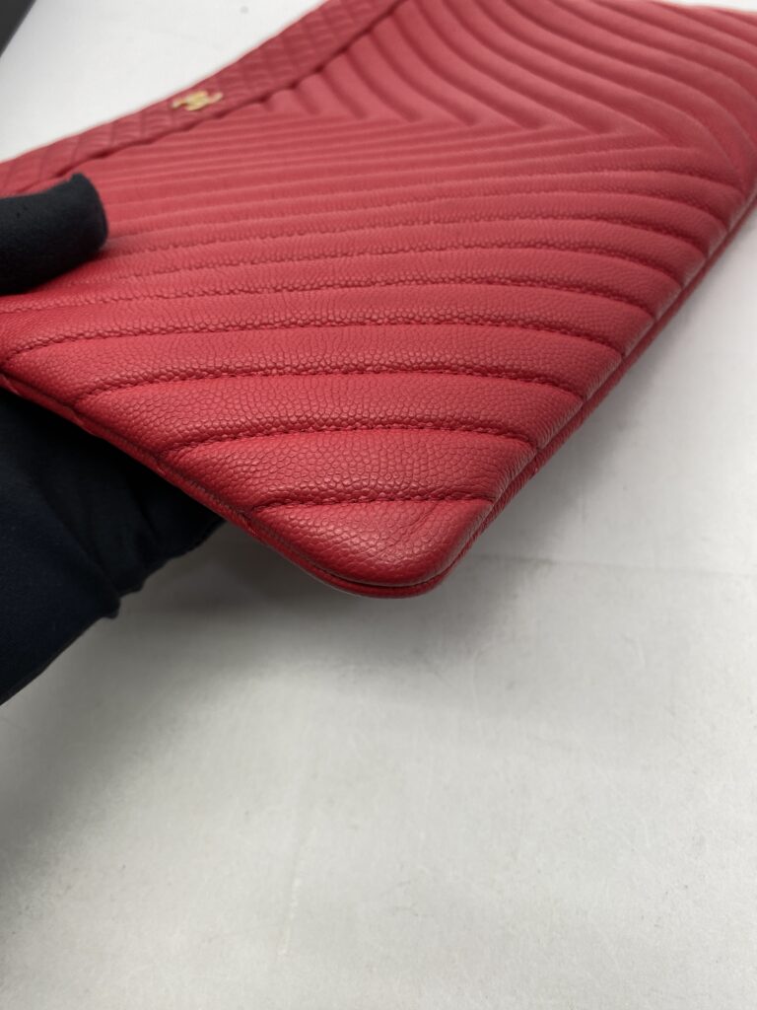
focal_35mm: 25
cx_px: 378
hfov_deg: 54.9
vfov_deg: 69.4
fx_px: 729
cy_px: 505
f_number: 1.8
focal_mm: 4.25
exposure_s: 1/100
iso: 40
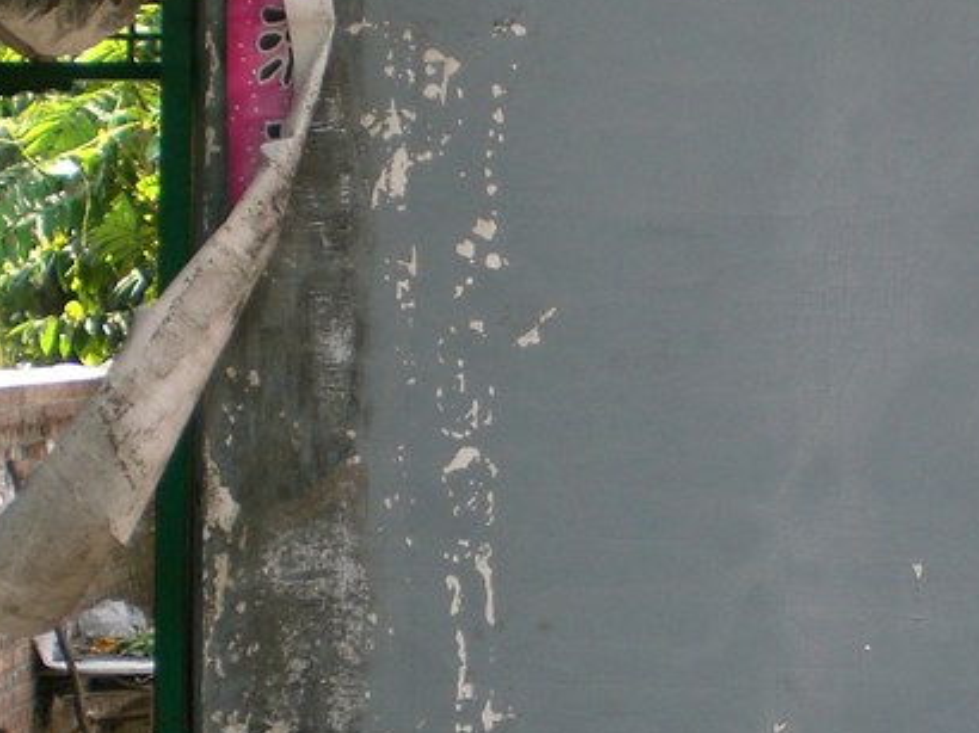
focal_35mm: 95
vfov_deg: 15.5
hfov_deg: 20.4
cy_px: 518
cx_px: 814
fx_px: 2685
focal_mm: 6.3
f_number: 3.1
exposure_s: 1/200
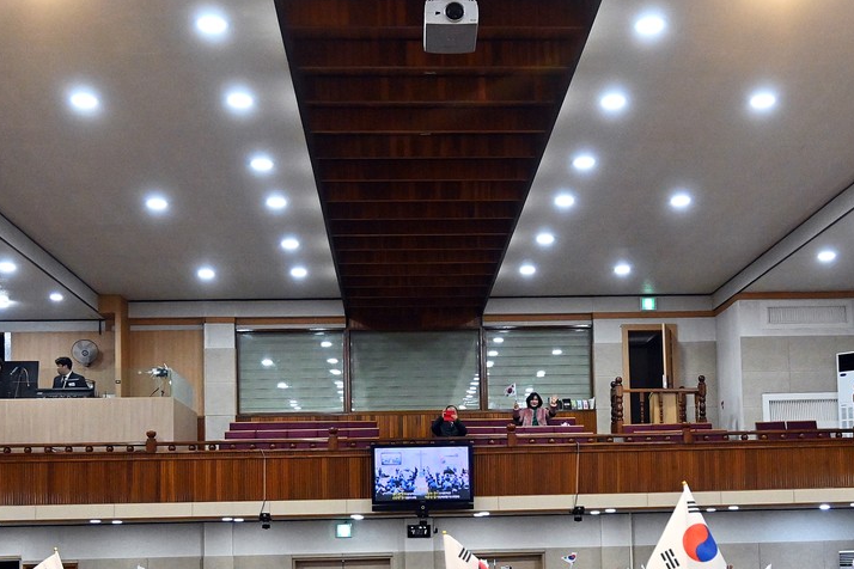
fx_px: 1244
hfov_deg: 37.8
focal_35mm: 52
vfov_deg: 25.4
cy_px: 448
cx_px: 484
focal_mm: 19.5
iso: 3600
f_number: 3.8
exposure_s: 1/500
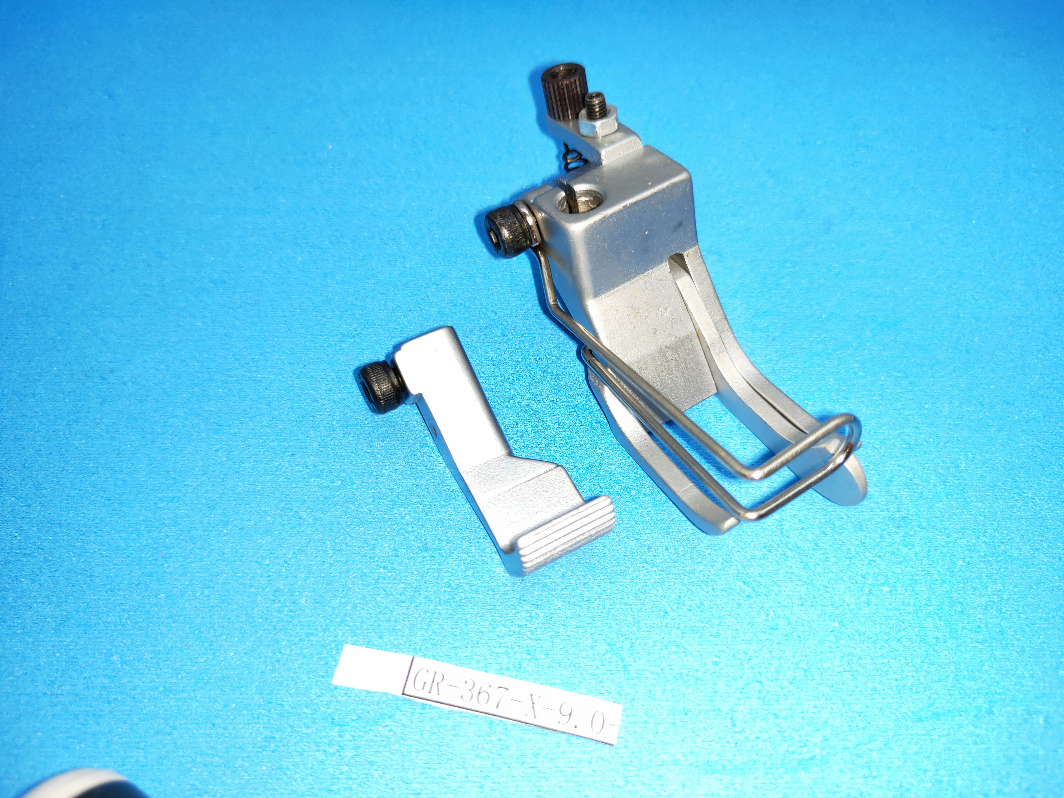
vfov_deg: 58.9
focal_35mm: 23
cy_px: 399
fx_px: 707
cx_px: 532
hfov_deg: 73.9
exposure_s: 1/100
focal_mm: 3.97
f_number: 1.7
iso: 108
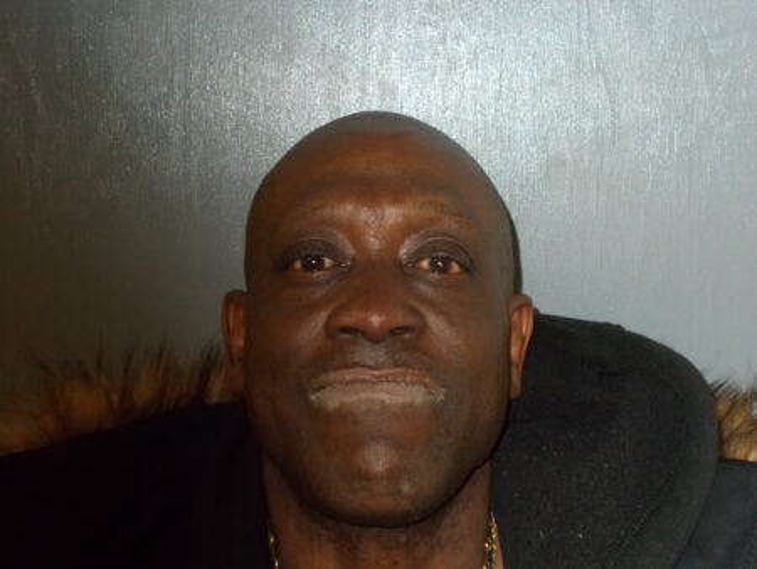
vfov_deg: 22.3
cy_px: 284
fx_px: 1444
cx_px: 378
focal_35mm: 66
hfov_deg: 29.4
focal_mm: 11.8
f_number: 5.3
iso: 400
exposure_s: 1/60
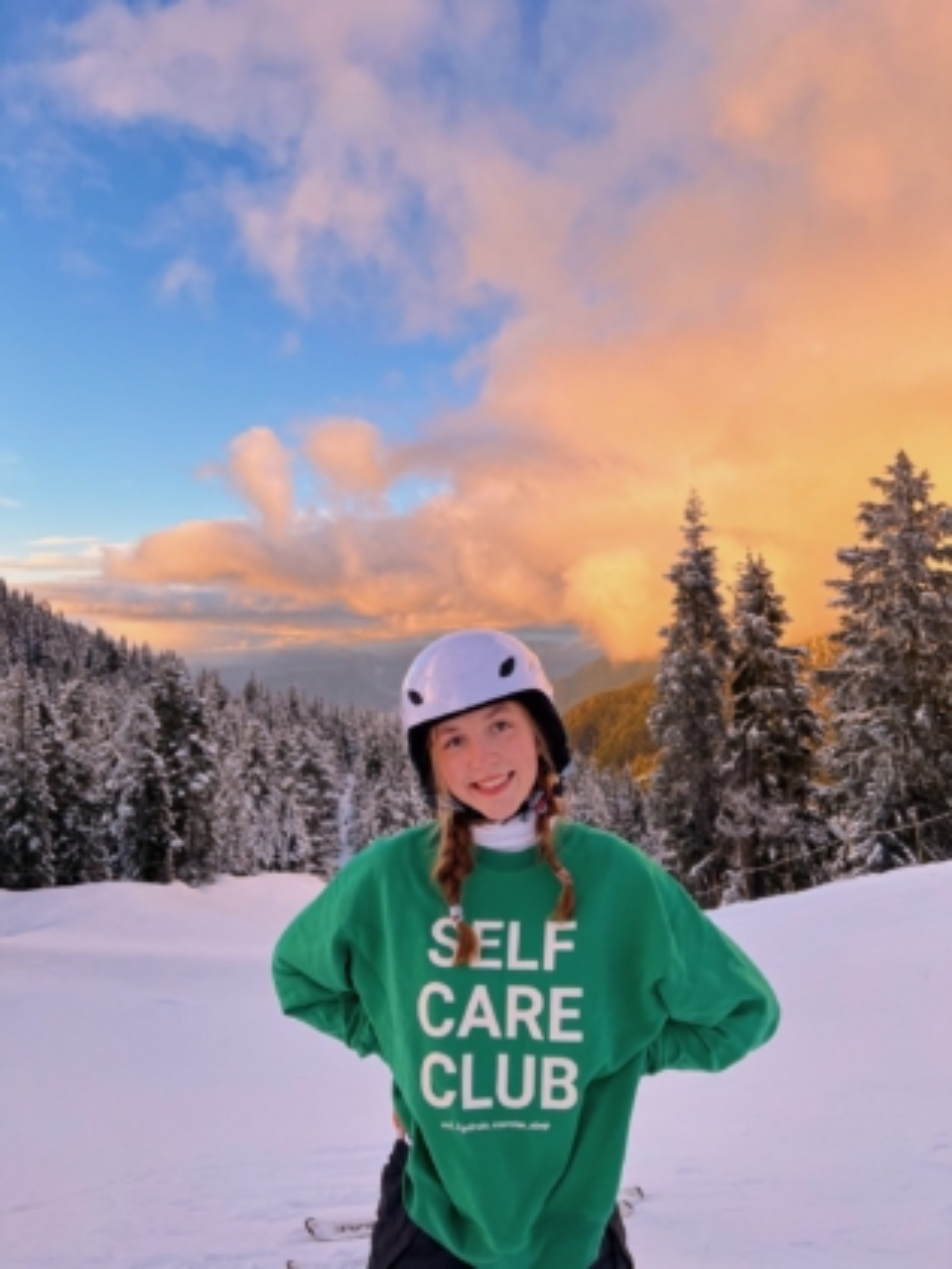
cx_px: 476
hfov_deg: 53.1
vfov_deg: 67.3
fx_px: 953
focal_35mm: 26
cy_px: 634
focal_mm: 5.7
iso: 50
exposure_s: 1/561
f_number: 1.5
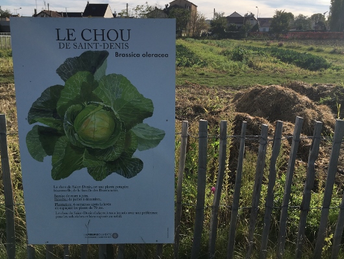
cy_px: 122
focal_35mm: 35
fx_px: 348
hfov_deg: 52.6
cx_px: 166
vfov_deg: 40.7
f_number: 2.2
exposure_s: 1/1538
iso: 25
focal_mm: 4.15
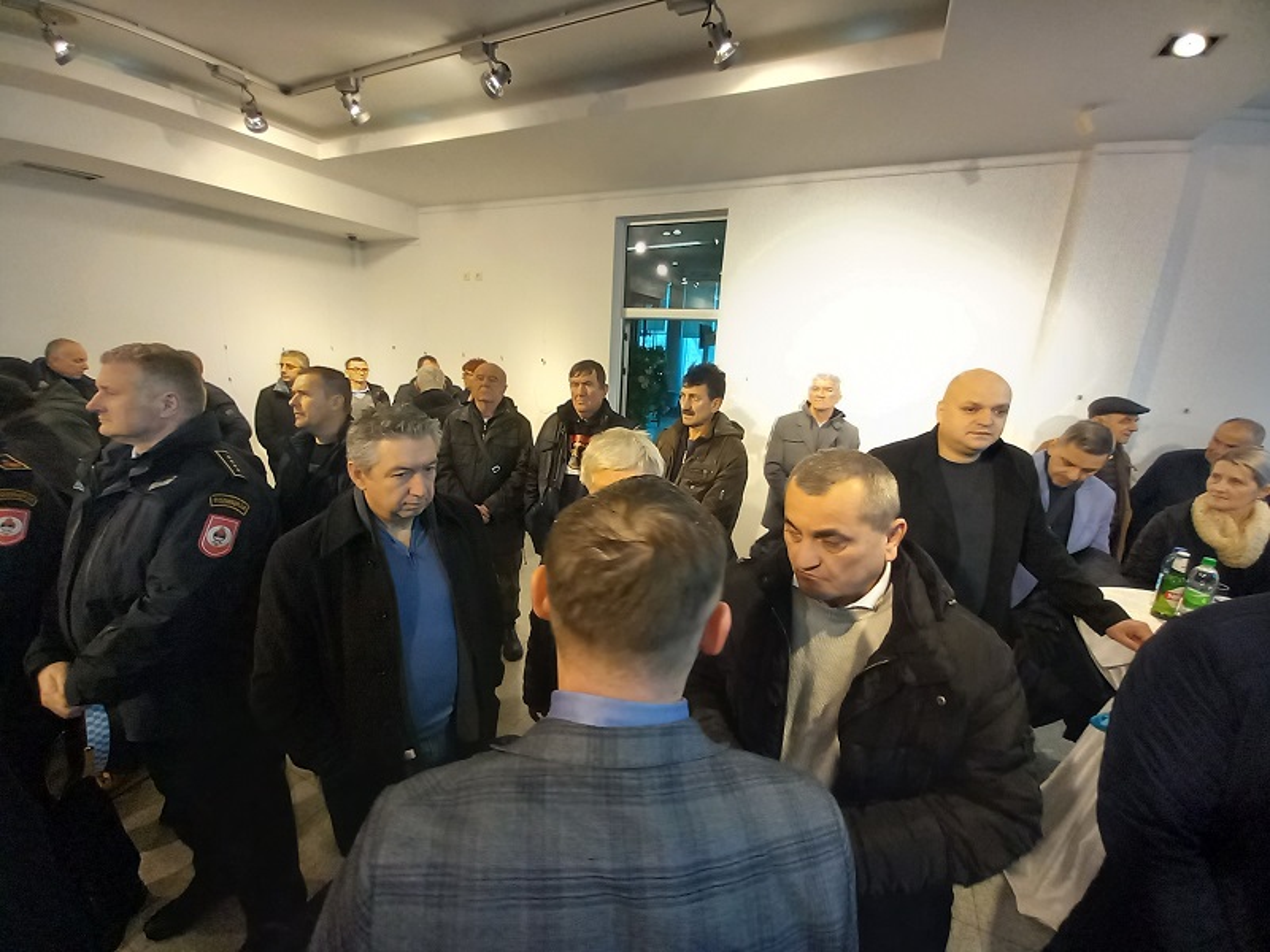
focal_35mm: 13
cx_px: 635
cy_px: 476
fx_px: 477
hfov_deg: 106.2
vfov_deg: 89.9
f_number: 2.2
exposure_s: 1/50
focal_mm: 1.13
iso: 200
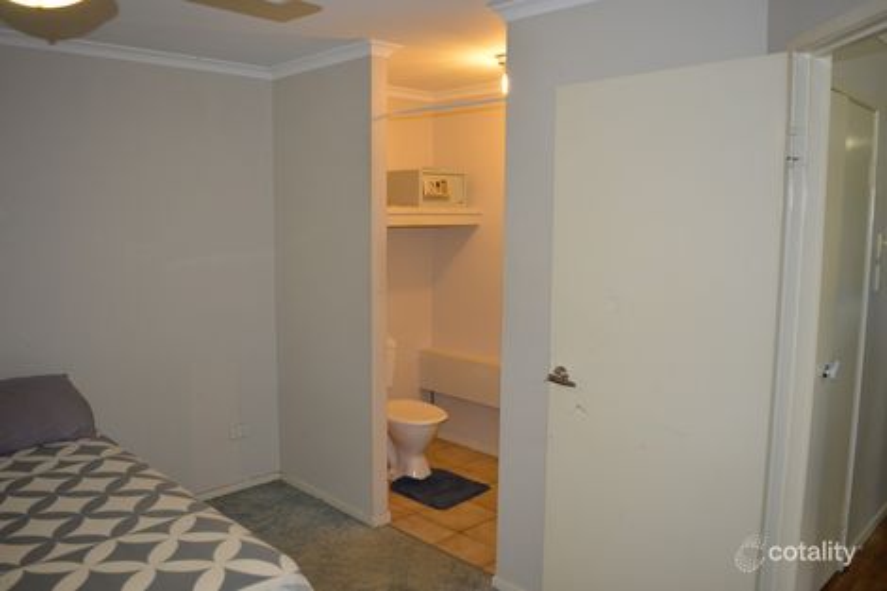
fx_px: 665
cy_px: 296
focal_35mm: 27
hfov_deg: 67.4
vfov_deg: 47.9
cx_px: 444
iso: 560
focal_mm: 18
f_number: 3.5
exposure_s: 1/60
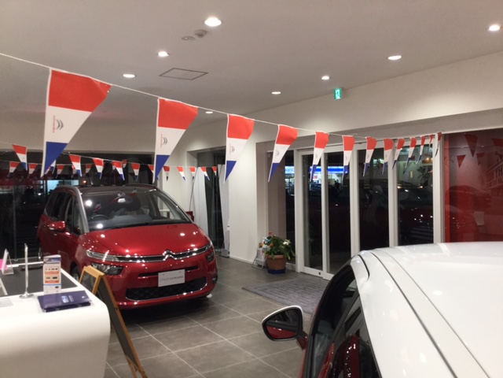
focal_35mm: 31
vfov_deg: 45.4
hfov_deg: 58.4
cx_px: 252
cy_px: 189
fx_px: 450
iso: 32
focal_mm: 3.3
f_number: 2.4
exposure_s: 1/30
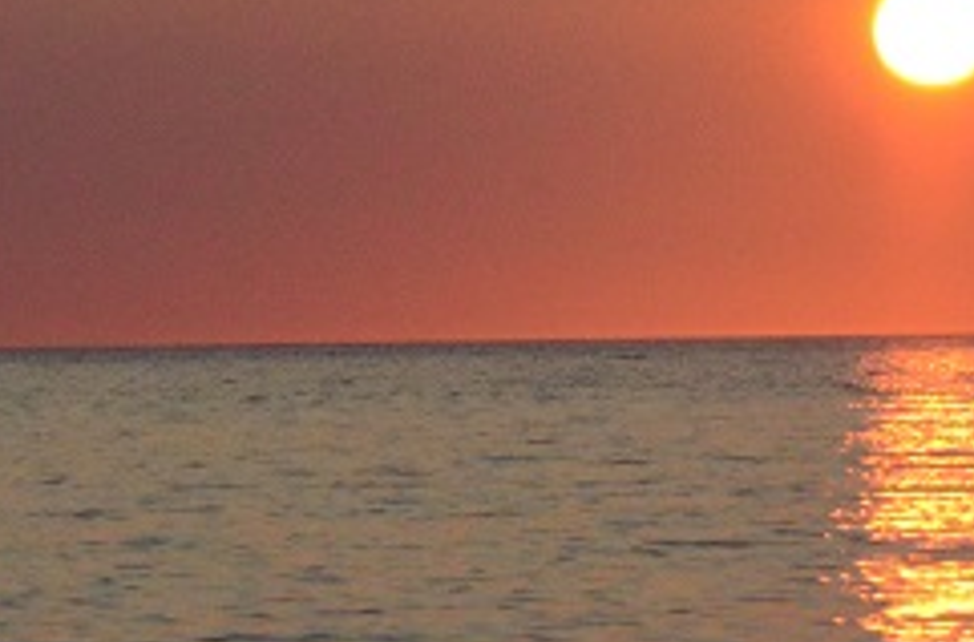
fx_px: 11758
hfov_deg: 4.7
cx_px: 544
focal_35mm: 436
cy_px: 345
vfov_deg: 3.1
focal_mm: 70
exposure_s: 1/8000
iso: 1800
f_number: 4.5
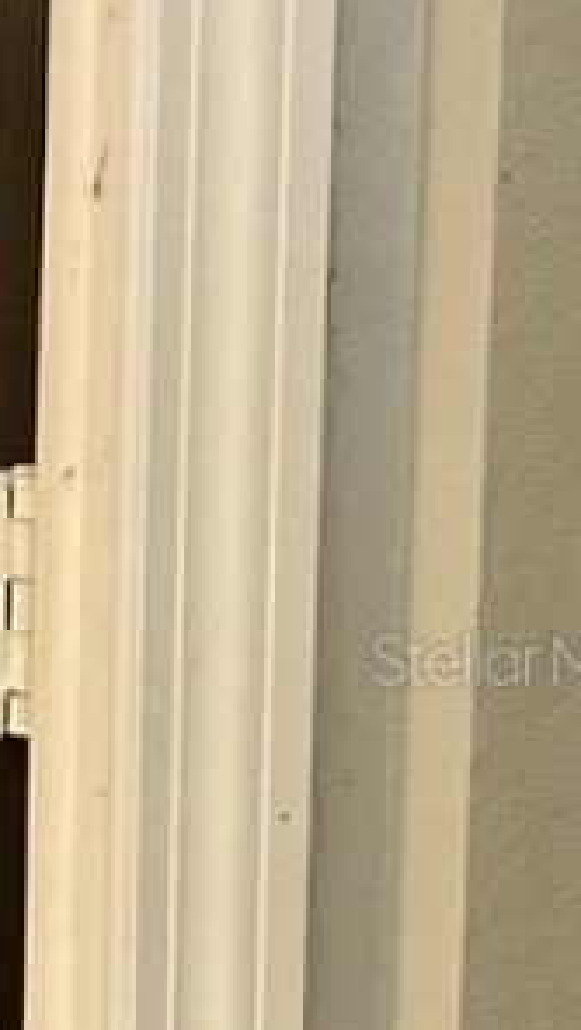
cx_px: -887
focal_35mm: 128
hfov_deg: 8.5
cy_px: 658
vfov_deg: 16.7
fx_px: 3498
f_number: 1.8
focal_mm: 3
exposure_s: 1/60
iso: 80
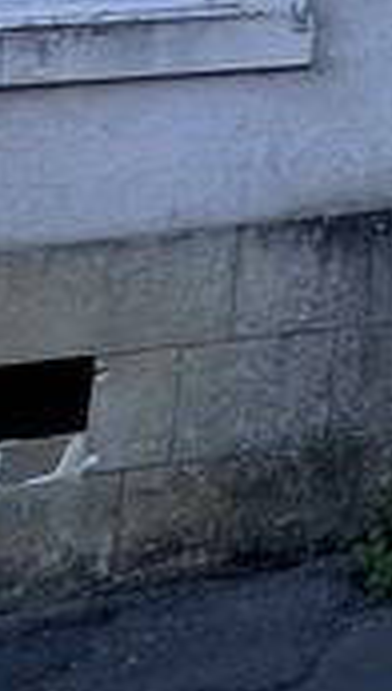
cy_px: -543
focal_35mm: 98
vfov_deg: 17.7
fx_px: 1801
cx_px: 1612
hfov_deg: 7.7
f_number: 1.8
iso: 32
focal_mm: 1.57
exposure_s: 1/396
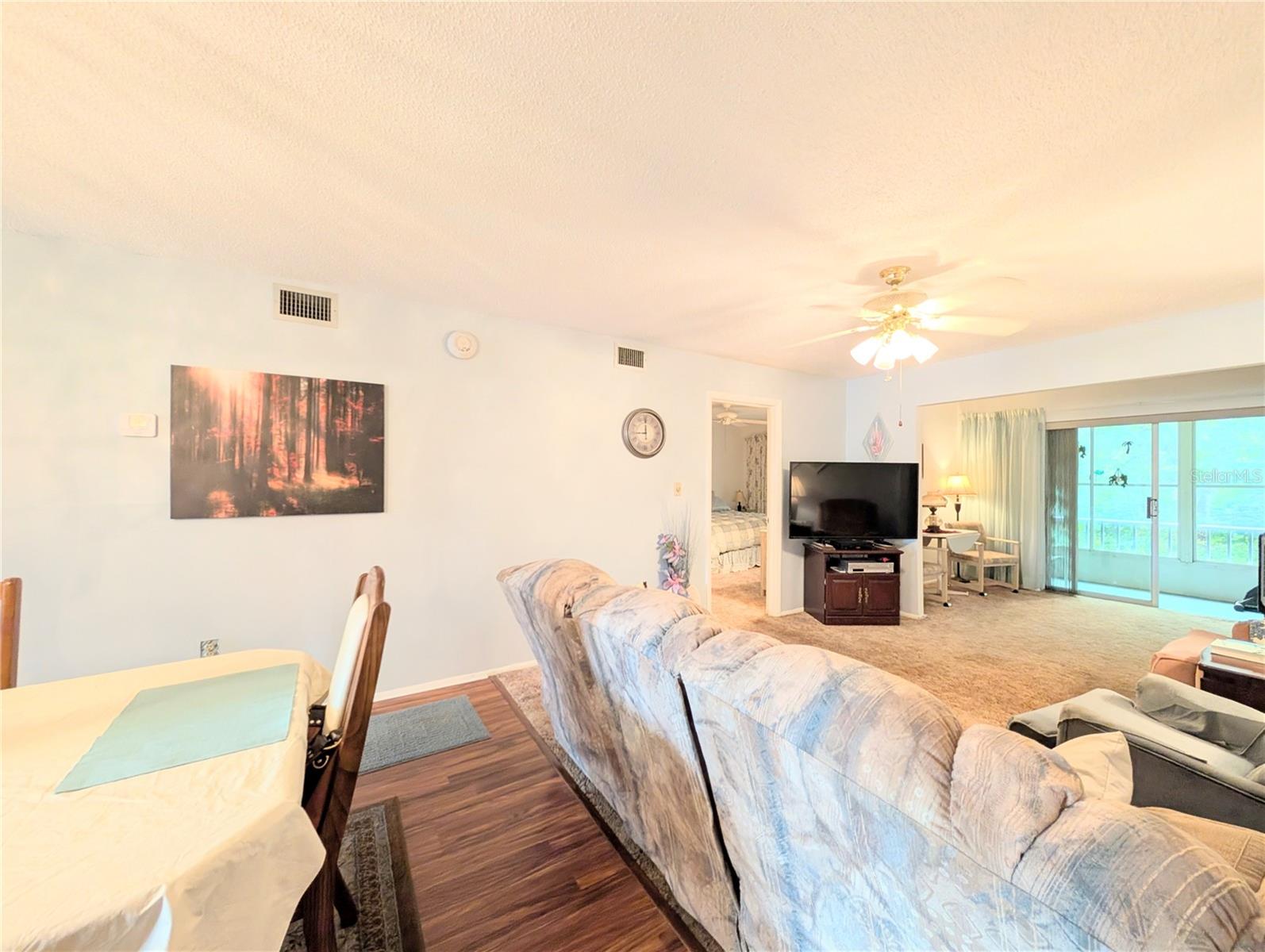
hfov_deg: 110.5
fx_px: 439
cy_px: 476
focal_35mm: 12
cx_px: 632
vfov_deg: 94.6
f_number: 1.7
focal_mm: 2.02
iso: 221
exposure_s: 1/60
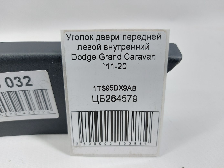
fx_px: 155
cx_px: 112
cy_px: 84
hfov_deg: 71.6
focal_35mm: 24
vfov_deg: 56.8
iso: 100
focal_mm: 5.23
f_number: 1.8
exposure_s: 1/60
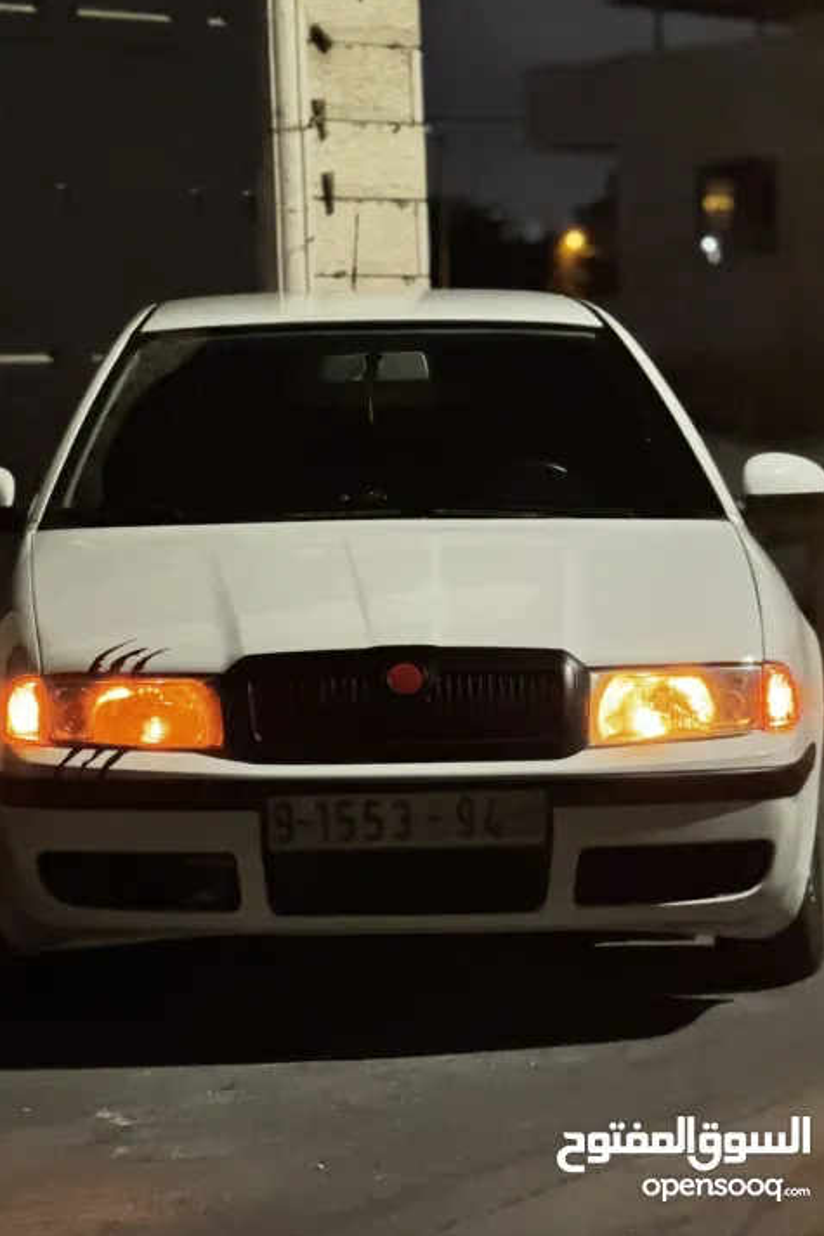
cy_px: 619
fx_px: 4328
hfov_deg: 10.9
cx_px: 383
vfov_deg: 16.3
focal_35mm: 126
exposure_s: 1/20
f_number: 2.8
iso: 2500
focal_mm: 15.66
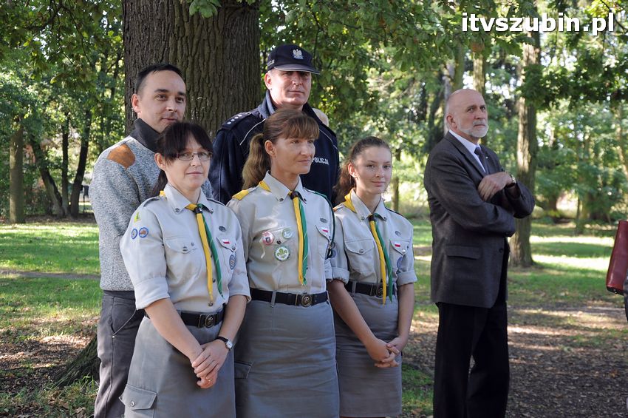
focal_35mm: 68
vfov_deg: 20.1
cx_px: 314
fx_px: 1176
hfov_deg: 29.9
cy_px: 209
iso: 400
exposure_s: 1/100
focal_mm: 45
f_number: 5
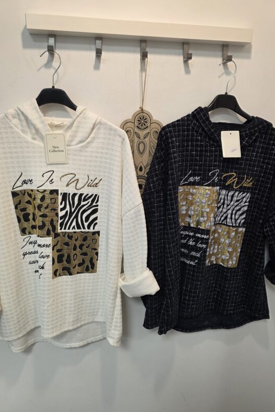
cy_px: 206
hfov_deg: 53.2
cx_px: 136
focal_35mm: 24
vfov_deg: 73.7
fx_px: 275
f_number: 1.7
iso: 160
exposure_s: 1/100
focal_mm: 6.3
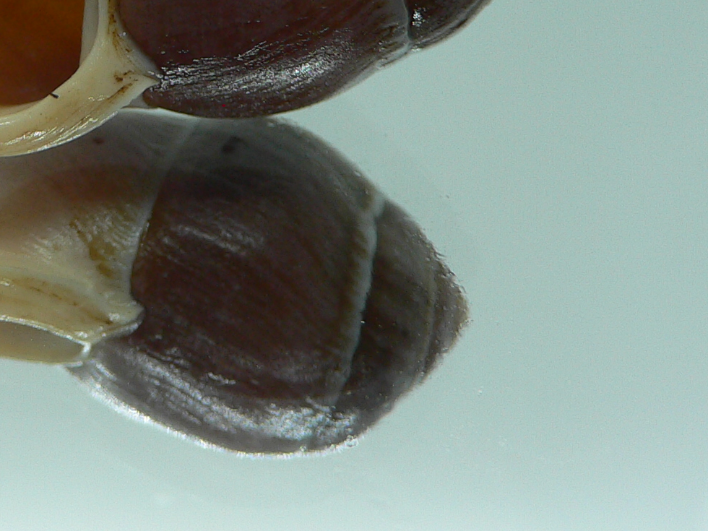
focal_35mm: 72
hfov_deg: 26.5
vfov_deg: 19.8
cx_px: 142
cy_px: -2
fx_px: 1473
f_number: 2.8
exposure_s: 1/60
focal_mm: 4.6
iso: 80
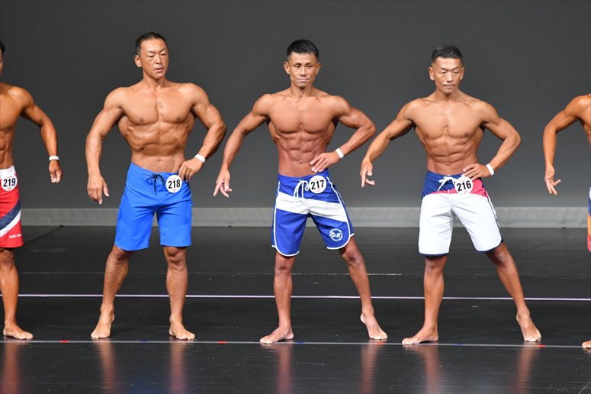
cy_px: 197
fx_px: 5169
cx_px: 296
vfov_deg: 4.4
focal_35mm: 315
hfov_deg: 6.5
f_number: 5.6
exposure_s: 1/400
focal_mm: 210
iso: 5000
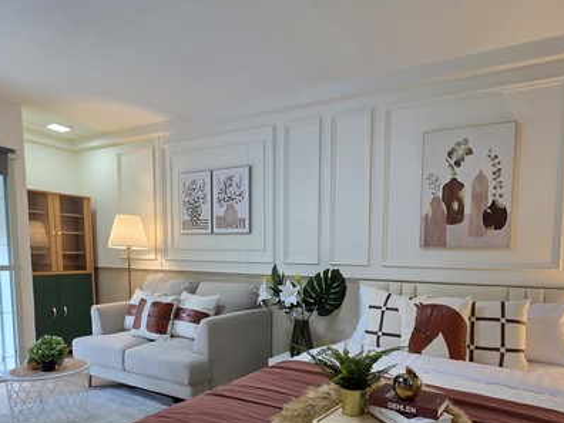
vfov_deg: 61.4
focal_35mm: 21
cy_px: 293
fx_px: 342
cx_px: 352
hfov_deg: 77.6
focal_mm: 2.2
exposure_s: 1/50
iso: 64
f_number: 1.9
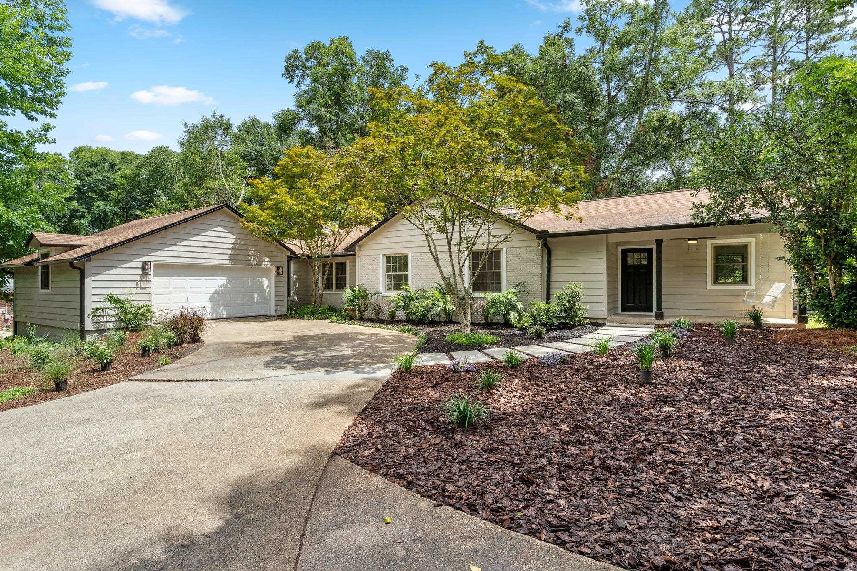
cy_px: 286
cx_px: 428
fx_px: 405
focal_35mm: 17
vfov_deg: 70.4
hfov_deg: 93.3
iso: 100
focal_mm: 17
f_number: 9
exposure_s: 1/8
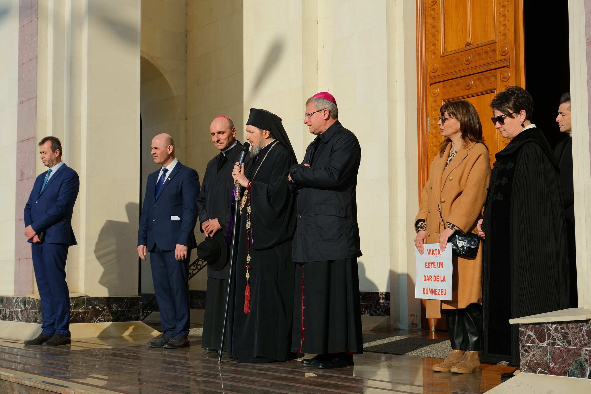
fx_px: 837
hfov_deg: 38.9
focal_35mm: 51
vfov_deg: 26.5
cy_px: 197
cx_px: 296
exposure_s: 1/1300
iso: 320
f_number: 5.6
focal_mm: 34.2
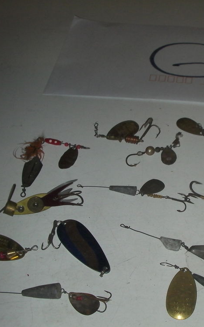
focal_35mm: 54
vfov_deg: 37.5
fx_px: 481
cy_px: 164
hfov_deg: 23.4
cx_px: 179
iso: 200
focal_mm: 6.3
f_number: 5.6
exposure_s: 1/30
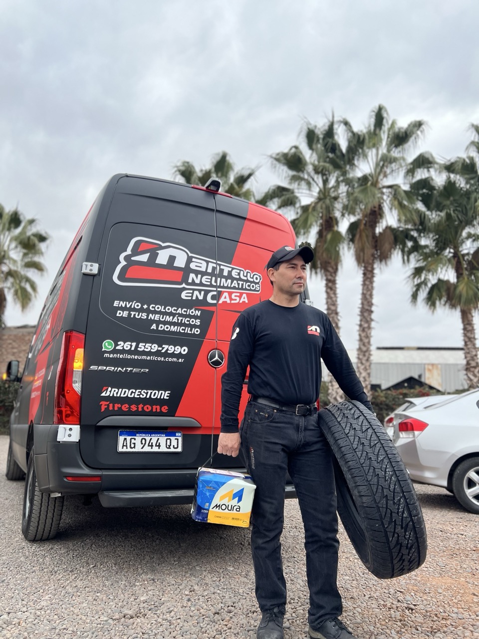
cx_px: 240
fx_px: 480
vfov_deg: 67.3
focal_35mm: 26
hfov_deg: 53.1
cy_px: 320
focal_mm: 5.7
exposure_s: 1/1553
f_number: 1.5
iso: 50
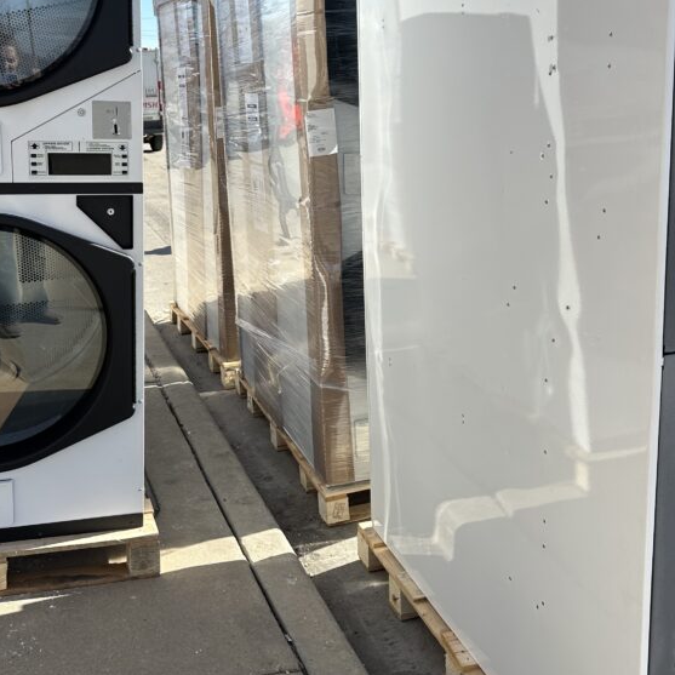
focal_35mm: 39
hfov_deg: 42.5
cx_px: 248
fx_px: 860
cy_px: 251
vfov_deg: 42.5
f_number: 1.78
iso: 80
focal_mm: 6.86
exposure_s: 1/3472
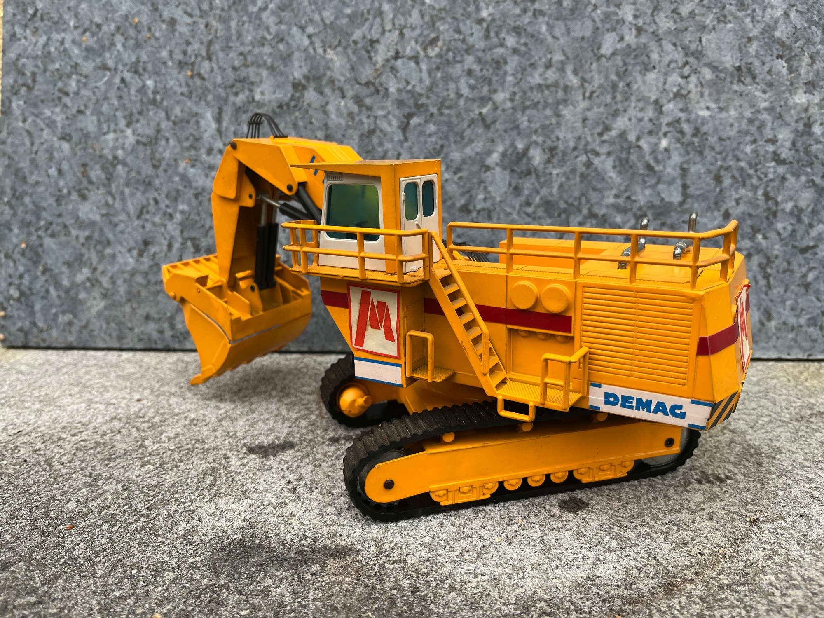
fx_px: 619
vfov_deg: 53.1
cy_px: 309
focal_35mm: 26
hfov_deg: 67.3
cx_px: 412
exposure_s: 1/192
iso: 40
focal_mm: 5.1
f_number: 1.6
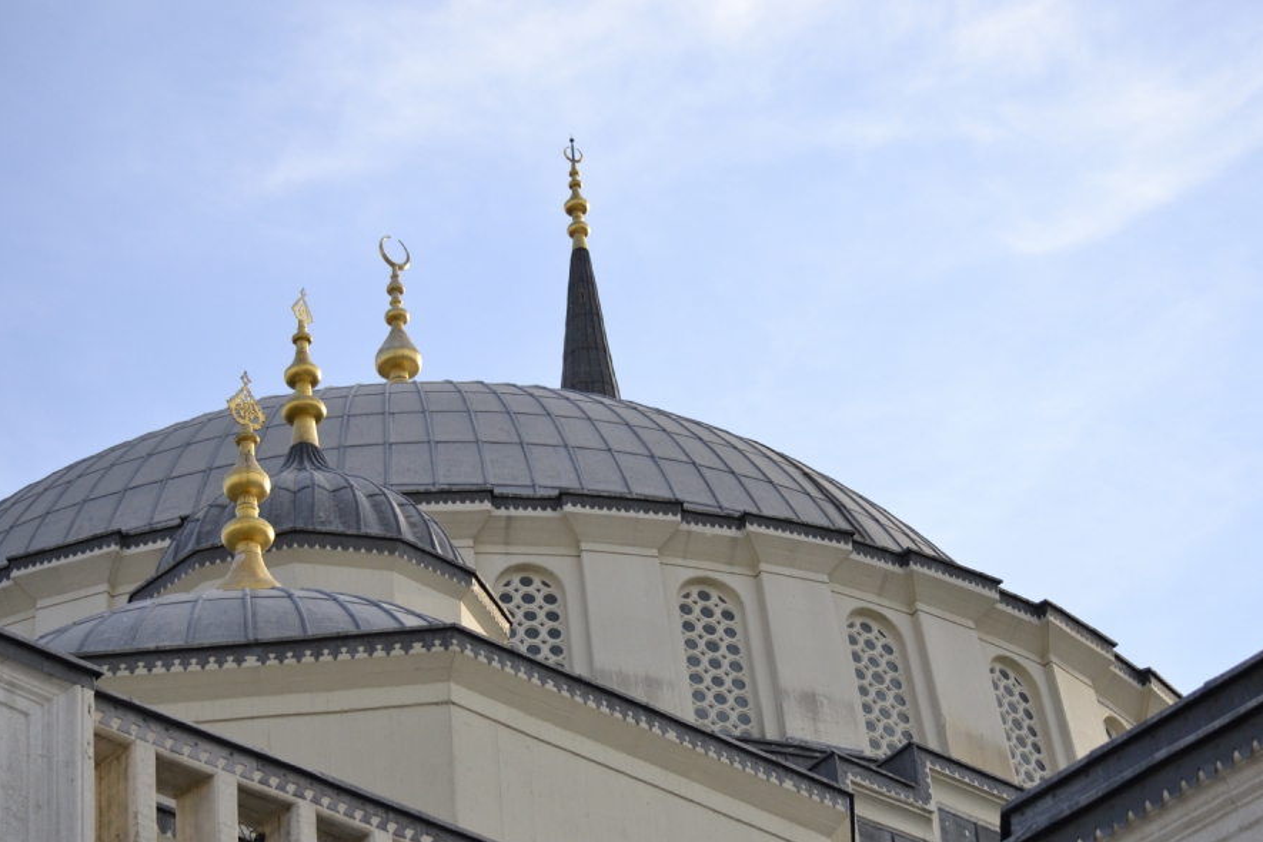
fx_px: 4385
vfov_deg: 11.0
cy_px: 475
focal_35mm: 125
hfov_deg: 16.4
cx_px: 658
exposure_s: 1/2500
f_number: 4.5
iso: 800
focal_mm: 72
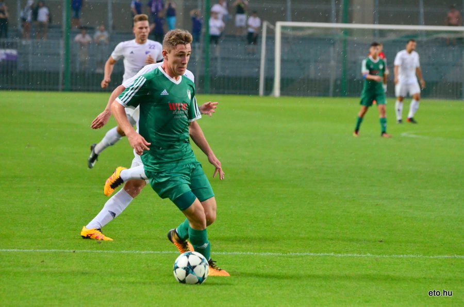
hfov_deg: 8.1
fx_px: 3280
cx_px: 232
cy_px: 154
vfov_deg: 5.4
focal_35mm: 255
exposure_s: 1/800
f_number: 5
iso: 3200
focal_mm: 170
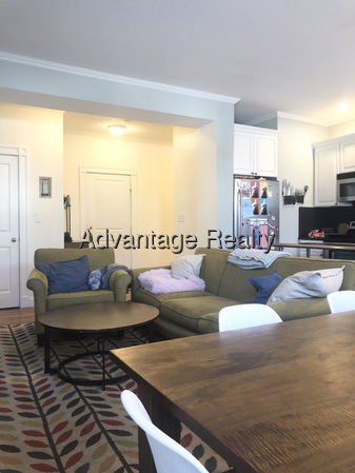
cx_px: 178
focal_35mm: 28
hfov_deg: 49.8
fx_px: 383
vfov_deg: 63.4
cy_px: 236
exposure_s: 1/15
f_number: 1.8
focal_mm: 4
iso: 50
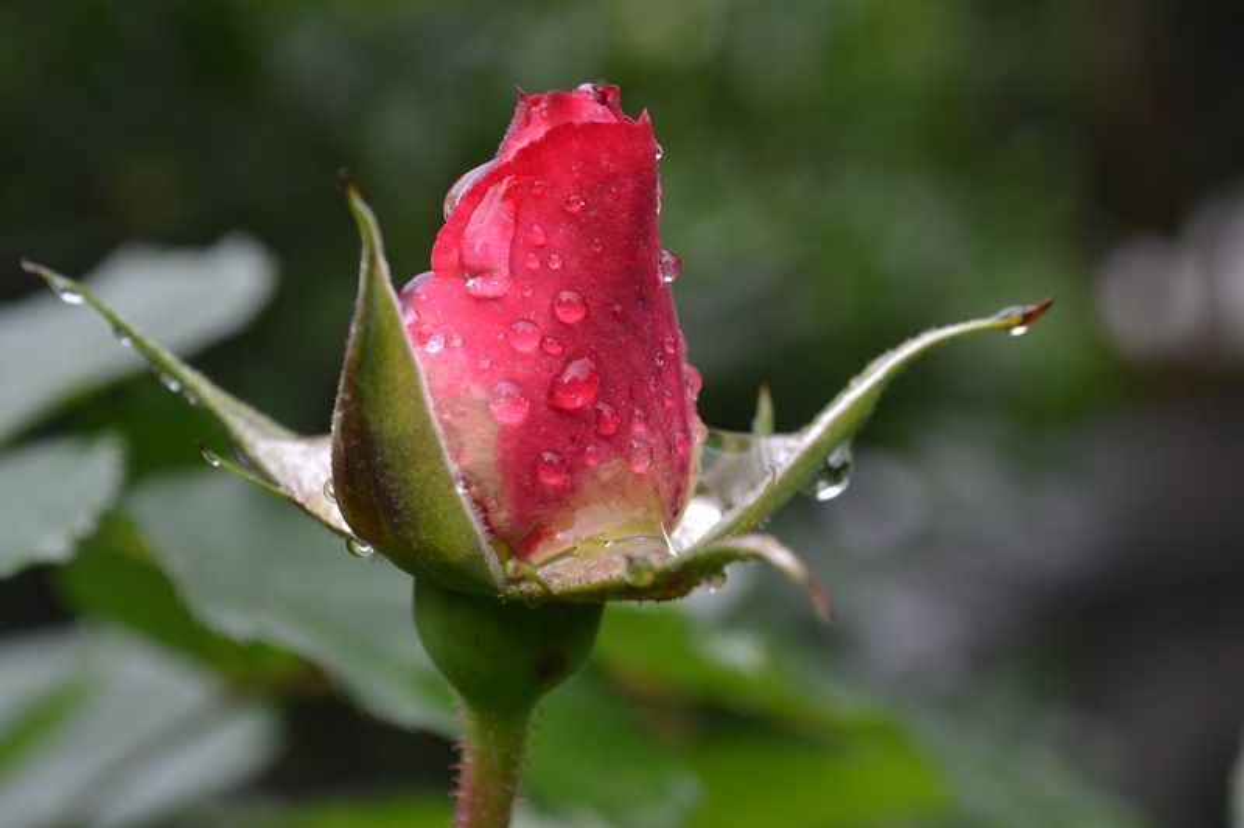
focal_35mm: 82
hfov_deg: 24.6
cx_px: 622
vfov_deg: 16.5
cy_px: 414
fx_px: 2850
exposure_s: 1/125
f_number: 8
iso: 220
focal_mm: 55
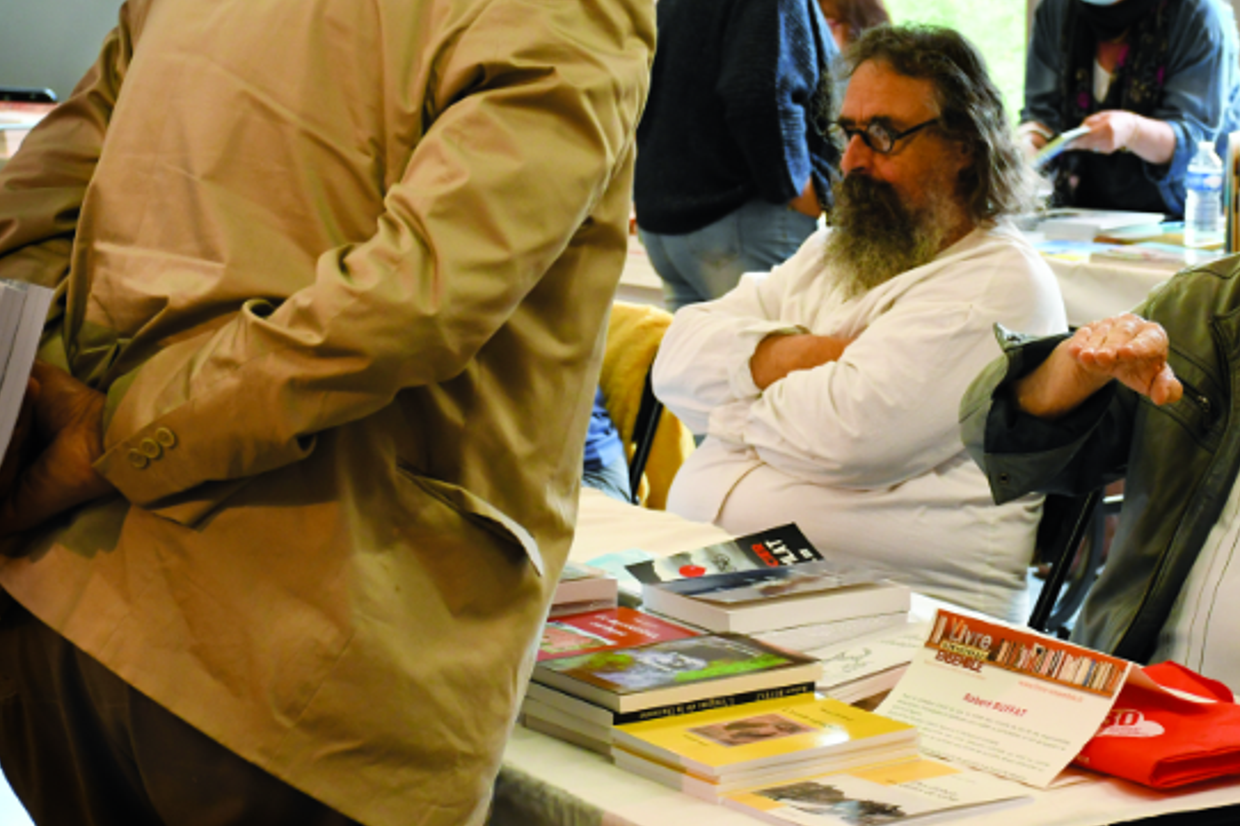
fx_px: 3202
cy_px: 333
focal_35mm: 93
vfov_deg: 14.7
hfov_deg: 21.8
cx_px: 883
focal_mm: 42
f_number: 5
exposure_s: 1/80
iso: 1600
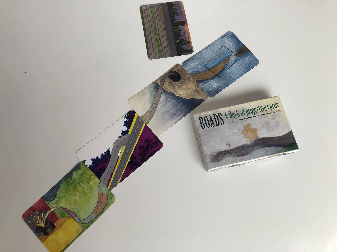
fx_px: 273
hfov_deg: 63.4
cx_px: 168
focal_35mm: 28
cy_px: 126
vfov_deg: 49.7
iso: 20
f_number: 1.8
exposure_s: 1/40
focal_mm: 3.99
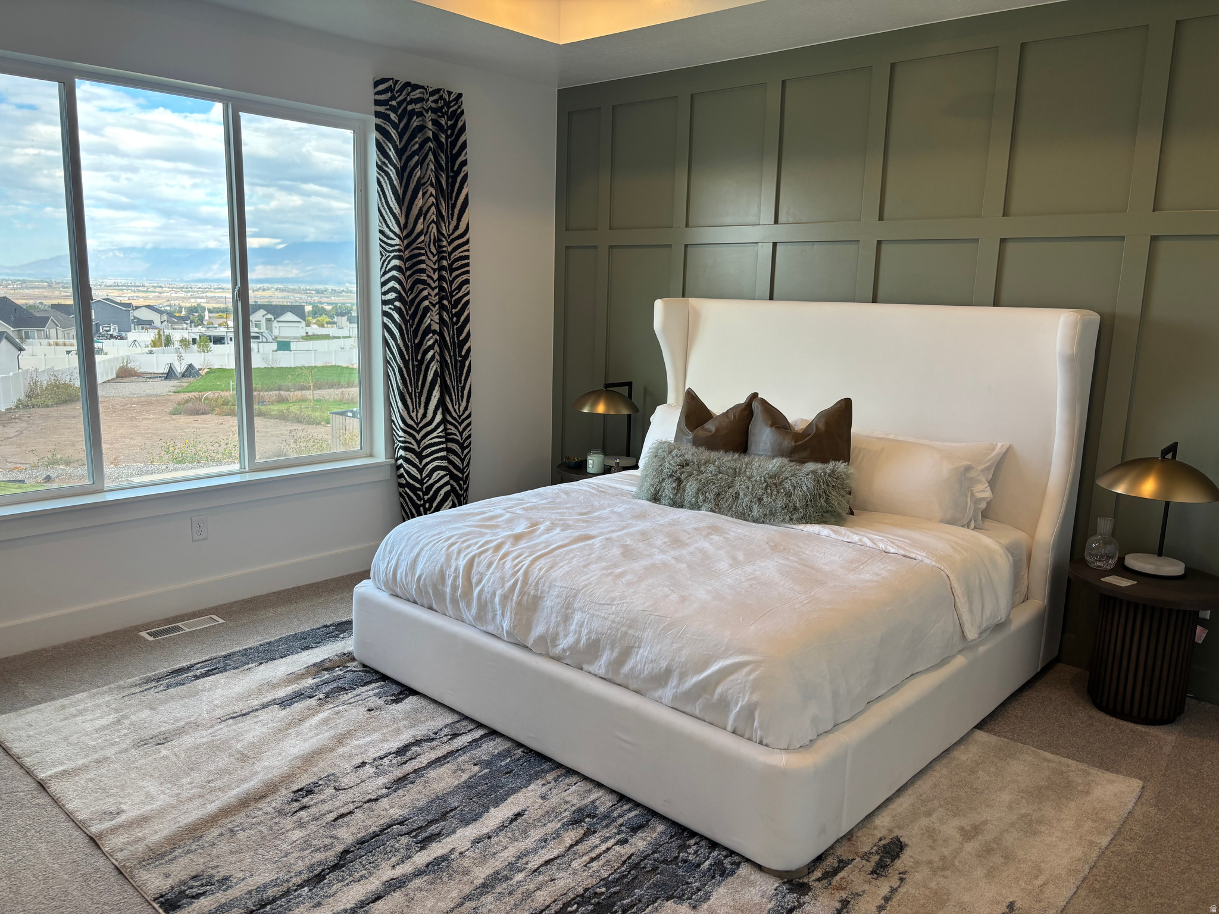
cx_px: 610
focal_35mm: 26
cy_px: 457
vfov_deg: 53.1
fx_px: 916
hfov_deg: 67.3
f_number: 1.6
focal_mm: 5.96
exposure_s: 1/170
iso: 50
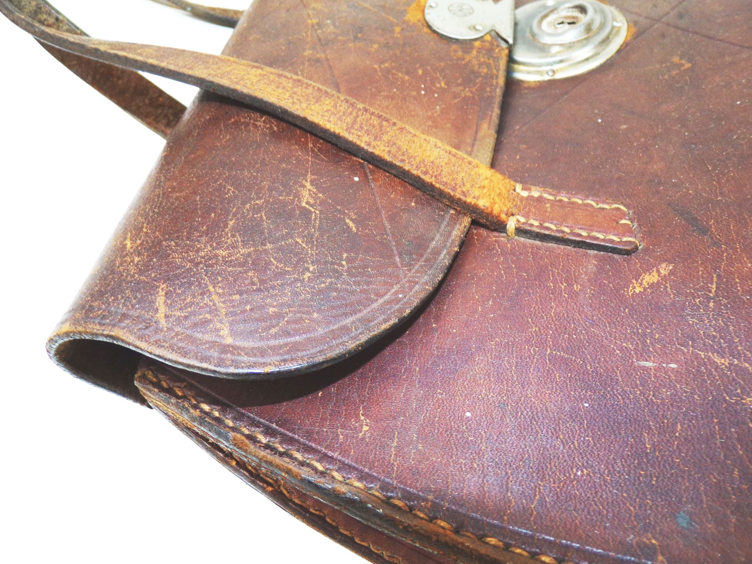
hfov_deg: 69.4
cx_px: 372
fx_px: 543
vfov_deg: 54.9
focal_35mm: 25
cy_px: 277
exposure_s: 1/38
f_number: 3
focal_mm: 4.3
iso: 80
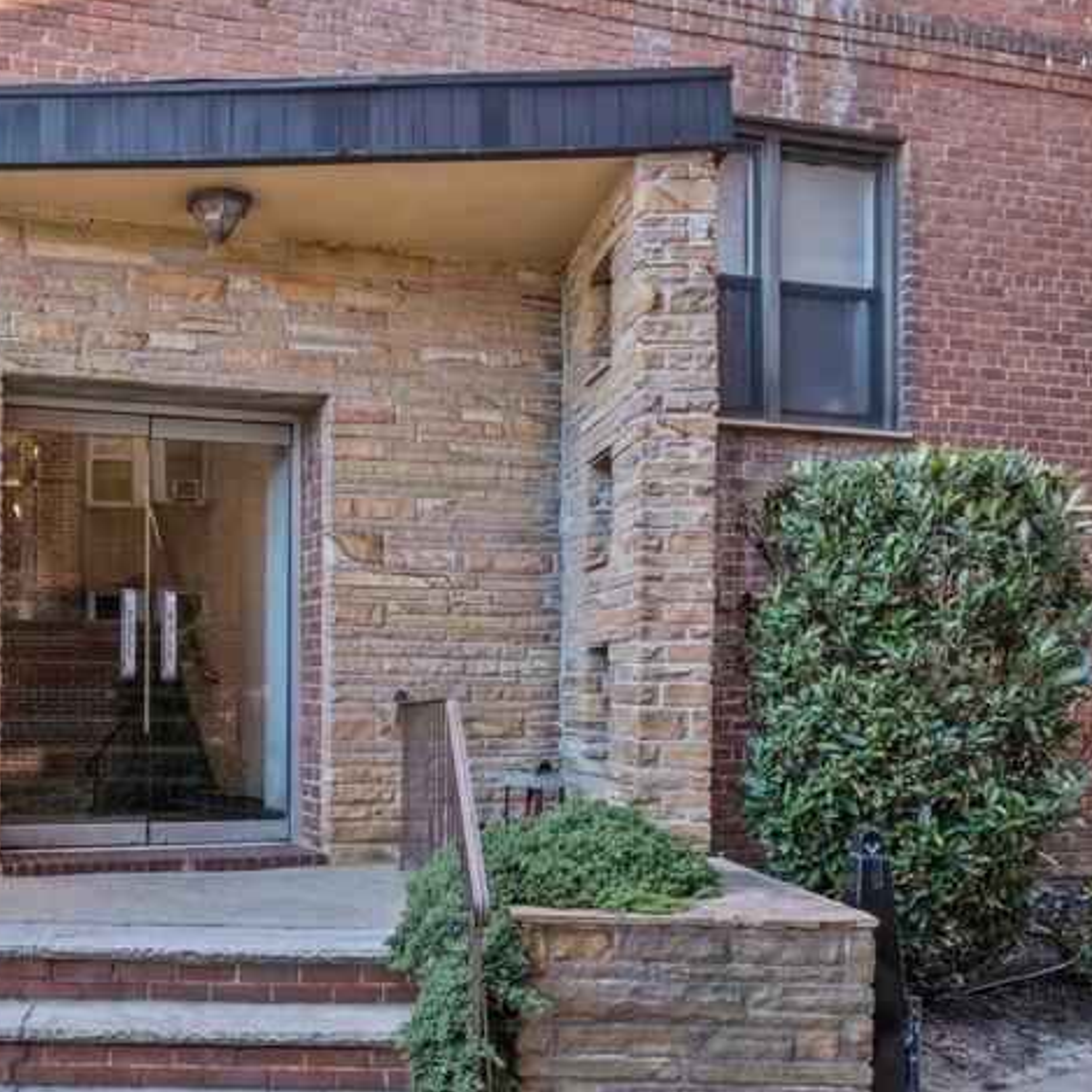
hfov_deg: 49.0
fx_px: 1106
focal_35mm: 31
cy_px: 489
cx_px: 191
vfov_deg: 52.4
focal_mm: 12.6
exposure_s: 1/40
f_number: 8
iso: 320
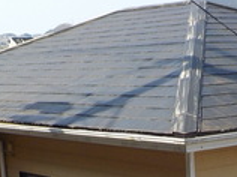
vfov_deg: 14.9
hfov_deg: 20.5
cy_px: 224
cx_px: 172
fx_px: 649
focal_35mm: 95
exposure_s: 1/800
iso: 125
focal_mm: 4.1
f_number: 3.3
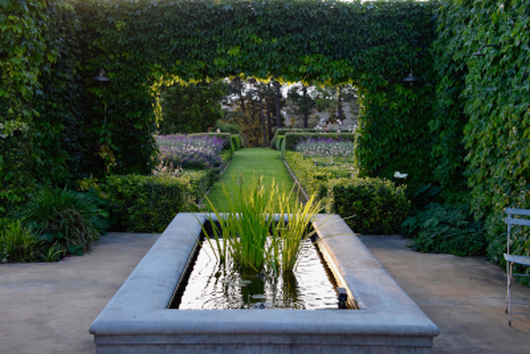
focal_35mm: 57
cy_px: 177
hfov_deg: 35.0
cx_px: 265
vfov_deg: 23.8
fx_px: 839
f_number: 7.1
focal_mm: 38
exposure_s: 1/320
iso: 1000
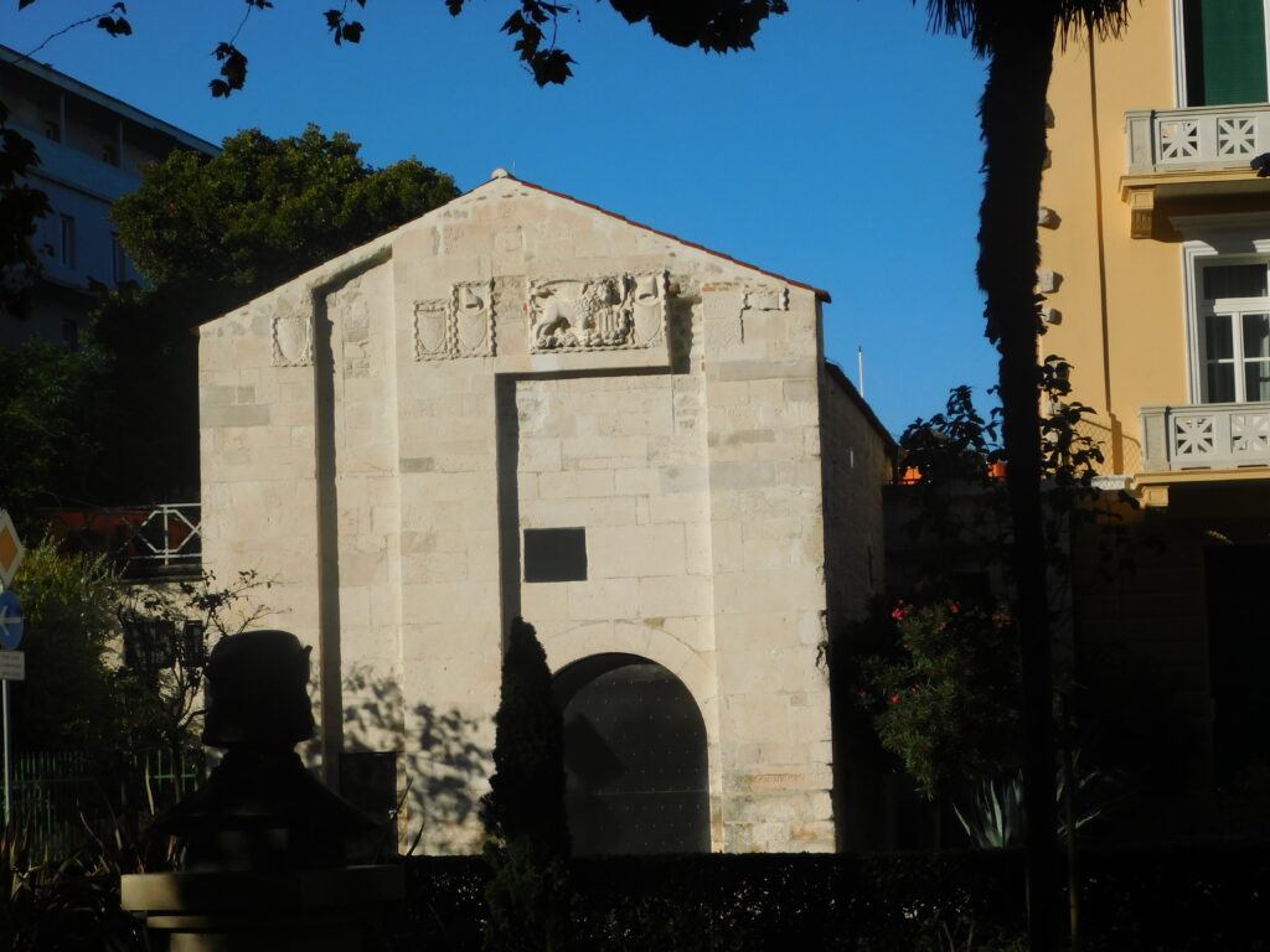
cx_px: 635
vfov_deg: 18.4
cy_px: 476
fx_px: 2935
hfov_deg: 24.4
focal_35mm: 80
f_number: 8.8
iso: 125
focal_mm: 14.2
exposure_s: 1/400
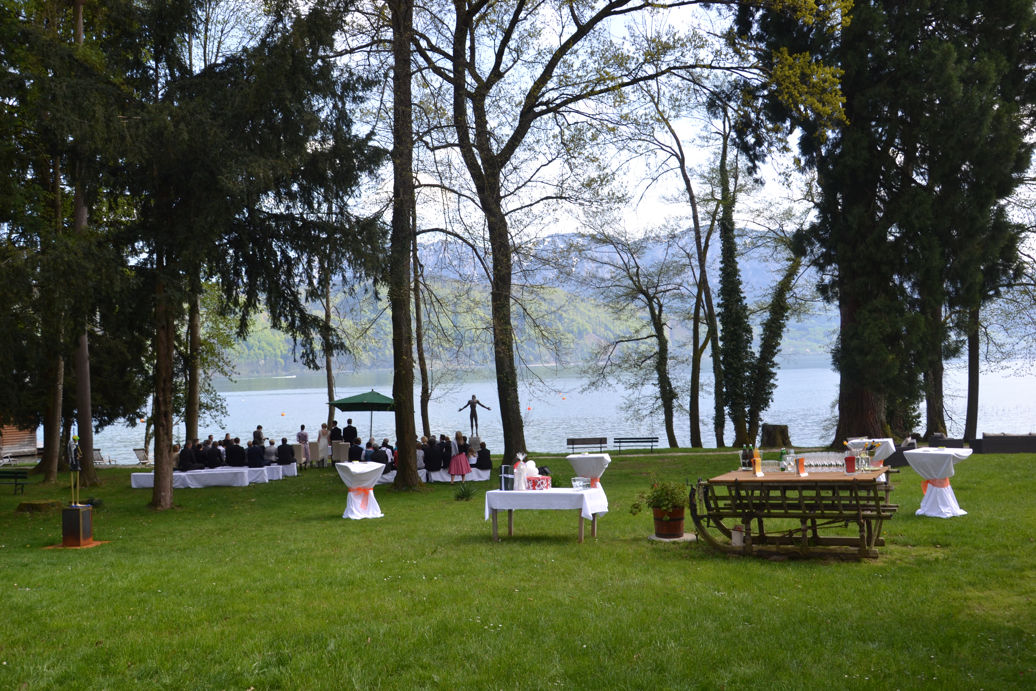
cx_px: 518
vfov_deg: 41.7
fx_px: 906
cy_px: 346
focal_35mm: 32
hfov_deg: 59.5
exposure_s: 1/160
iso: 100
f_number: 6.3
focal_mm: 21
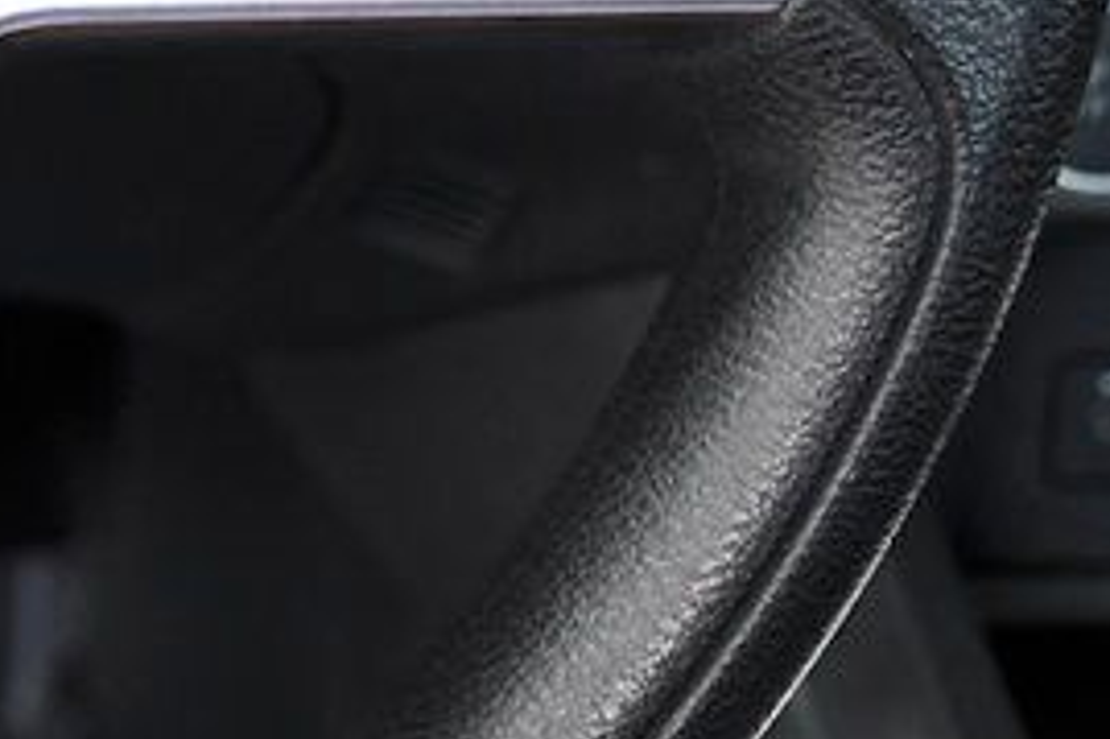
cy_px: 138
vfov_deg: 10.0
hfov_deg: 13.7
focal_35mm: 137
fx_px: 4221
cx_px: -772
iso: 2500
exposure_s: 1/80
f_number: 4.5
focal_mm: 24
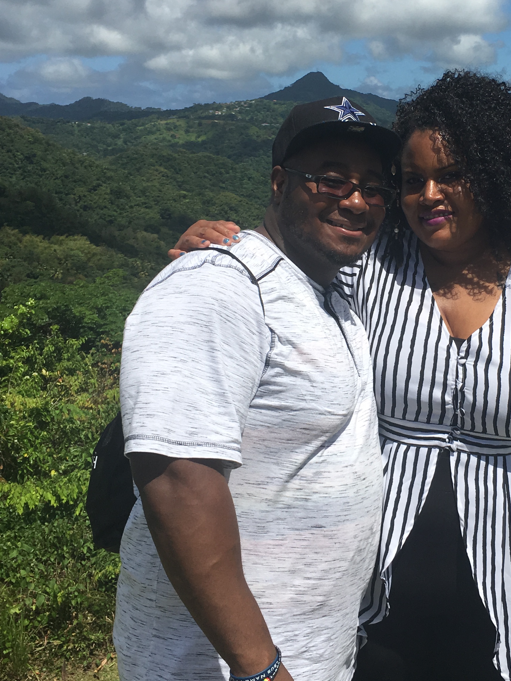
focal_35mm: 51
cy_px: 315
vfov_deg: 37.5
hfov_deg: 28.0
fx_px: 1004
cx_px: 412
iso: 25
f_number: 2.2
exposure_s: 1/2747
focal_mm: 4.15
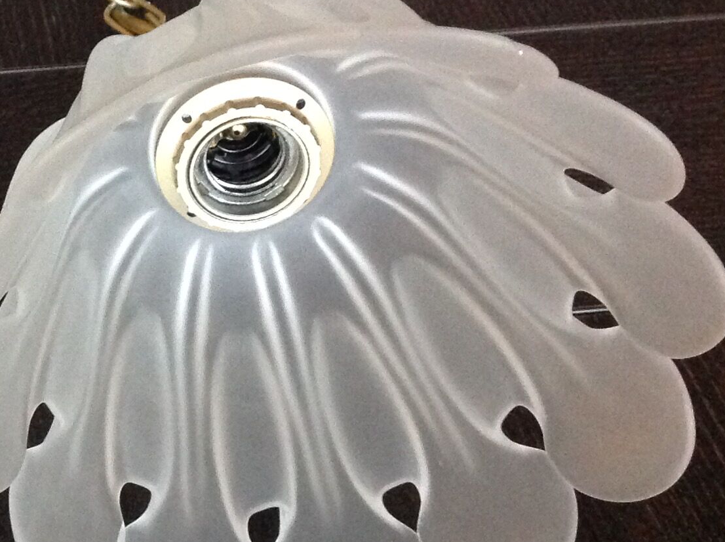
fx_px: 1715
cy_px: 295
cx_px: -106
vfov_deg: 17.9
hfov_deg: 22.3
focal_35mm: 82
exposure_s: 1/15
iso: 500
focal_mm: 4.28
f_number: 2.4
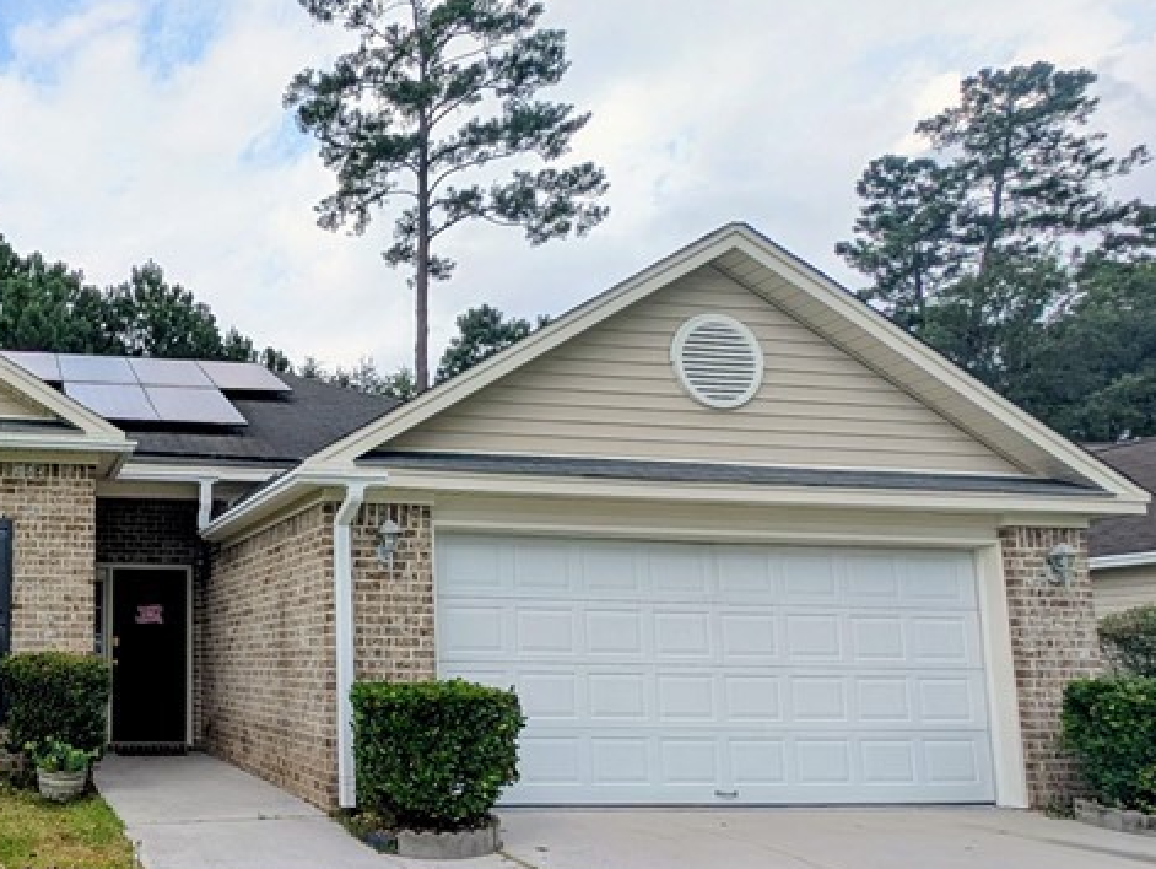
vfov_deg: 52.5
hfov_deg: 57.7
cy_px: 545
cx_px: 117
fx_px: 869
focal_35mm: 26
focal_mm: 2.23
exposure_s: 1/2004
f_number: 1.95
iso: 42
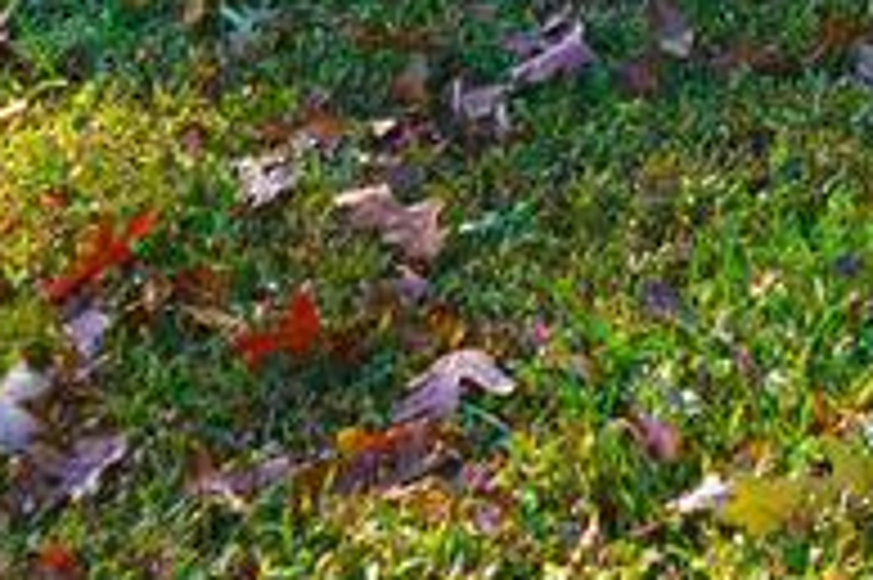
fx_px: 2883
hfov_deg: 15.5
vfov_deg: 8.8
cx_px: 1400
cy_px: -1304
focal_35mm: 119
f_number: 5
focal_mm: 16
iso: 100
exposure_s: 1/80
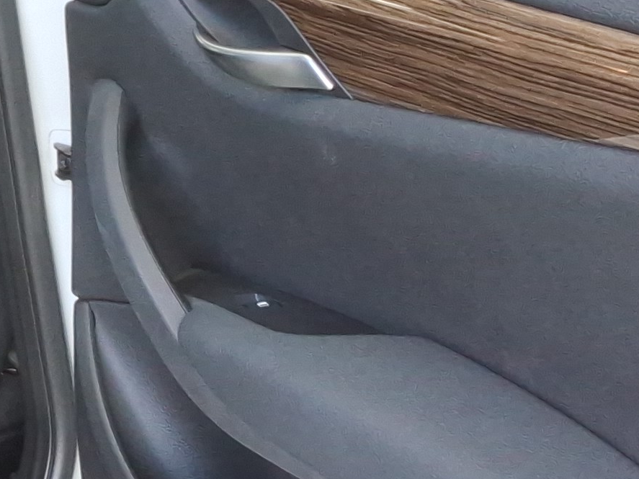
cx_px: -78
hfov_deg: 18.3
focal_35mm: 103
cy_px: 63
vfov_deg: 14.2
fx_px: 1901
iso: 46
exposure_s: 1/60
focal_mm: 2.91
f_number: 1.9
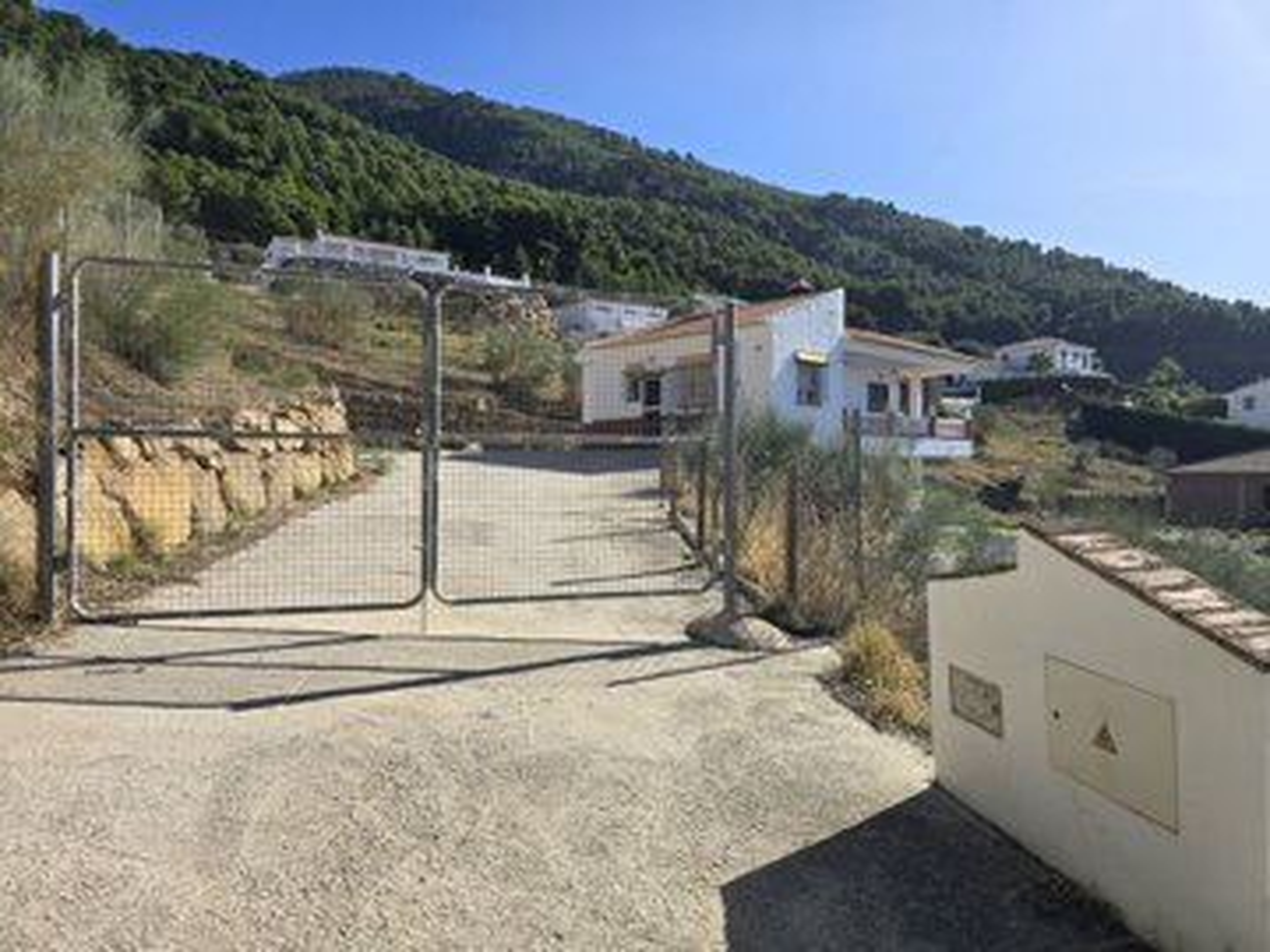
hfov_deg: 73.9
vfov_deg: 58.9
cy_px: 476
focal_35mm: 23
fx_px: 844
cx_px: 635
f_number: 1.7
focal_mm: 6.3
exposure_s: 1/829
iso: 12
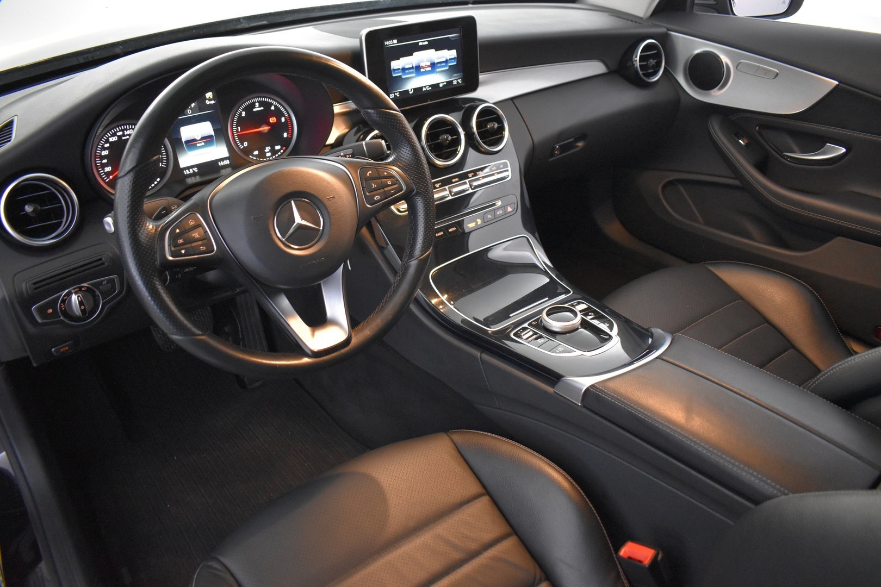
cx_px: 440
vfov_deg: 47.9
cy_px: 294
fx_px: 661
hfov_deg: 67.4
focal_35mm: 27
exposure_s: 1/30
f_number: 3.5
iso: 2800
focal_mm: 18
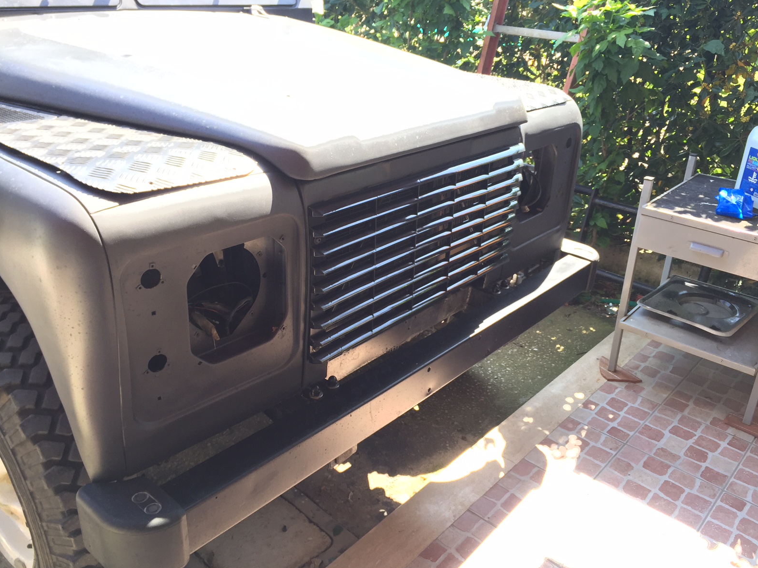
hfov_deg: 60.0
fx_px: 657
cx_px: 390
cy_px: 281
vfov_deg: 46.8
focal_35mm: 30
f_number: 2.2
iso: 32
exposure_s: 1/100
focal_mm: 4.15
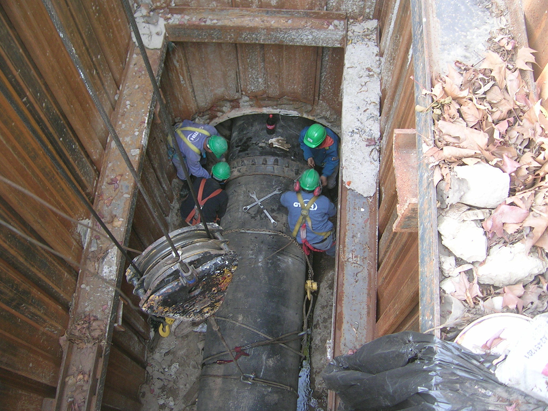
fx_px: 554
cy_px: 206
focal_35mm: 35
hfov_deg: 52.6
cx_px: 274
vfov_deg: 40.7
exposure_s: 1/34.6
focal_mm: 5.4
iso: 50
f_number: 2.8
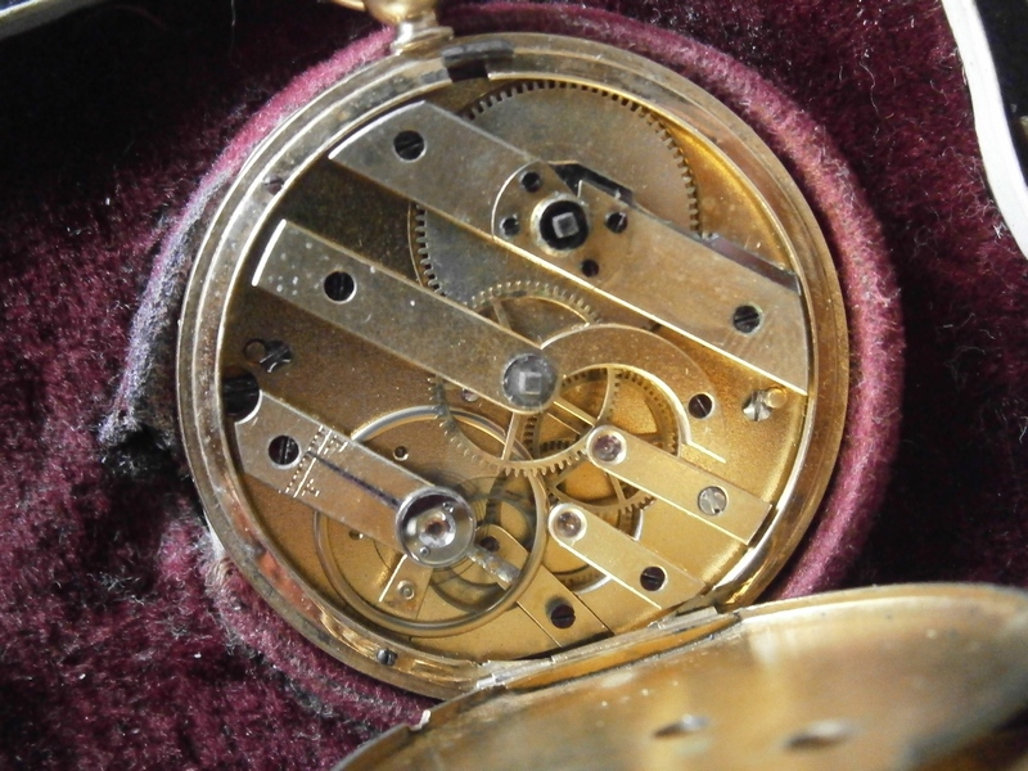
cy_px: 386
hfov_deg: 40.4
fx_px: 1396
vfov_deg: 30.9
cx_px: 514
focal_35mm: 47
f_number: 3.4
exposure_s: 1/15
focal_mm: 8.3
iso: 1250
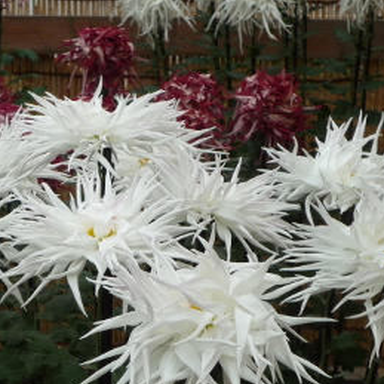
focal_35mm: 114
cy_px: 270
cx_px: 59
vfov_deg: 15.2
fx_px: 1431
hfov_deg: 15.2
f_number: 4.3
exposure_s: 1/125
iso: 100
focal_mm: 9.3
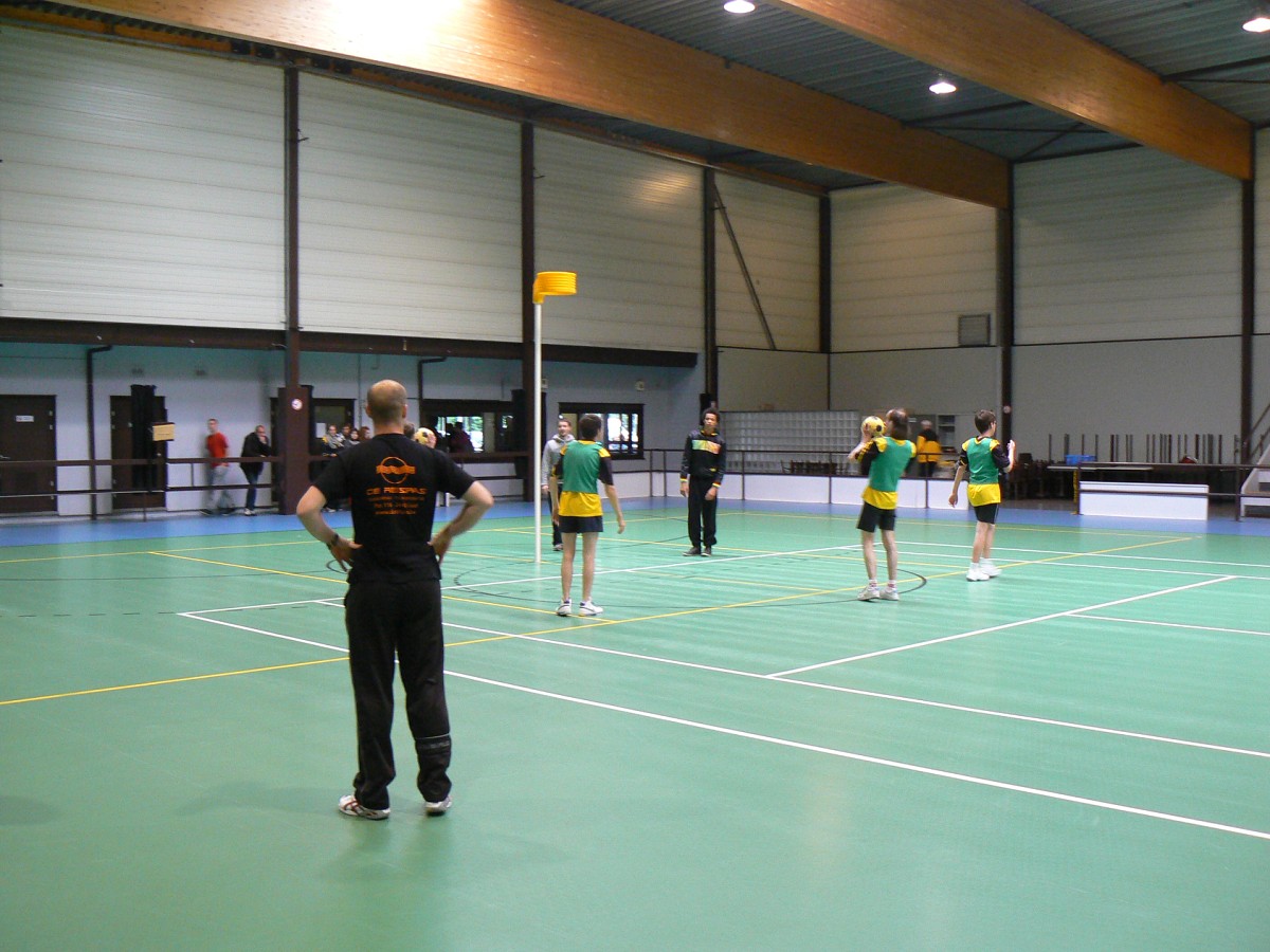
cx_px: 635
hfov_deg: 51.4
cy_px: 476
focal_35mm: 36
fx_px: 1321
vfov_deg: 39.7
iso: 200
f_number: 2.8
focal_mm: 6
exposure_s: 1/30
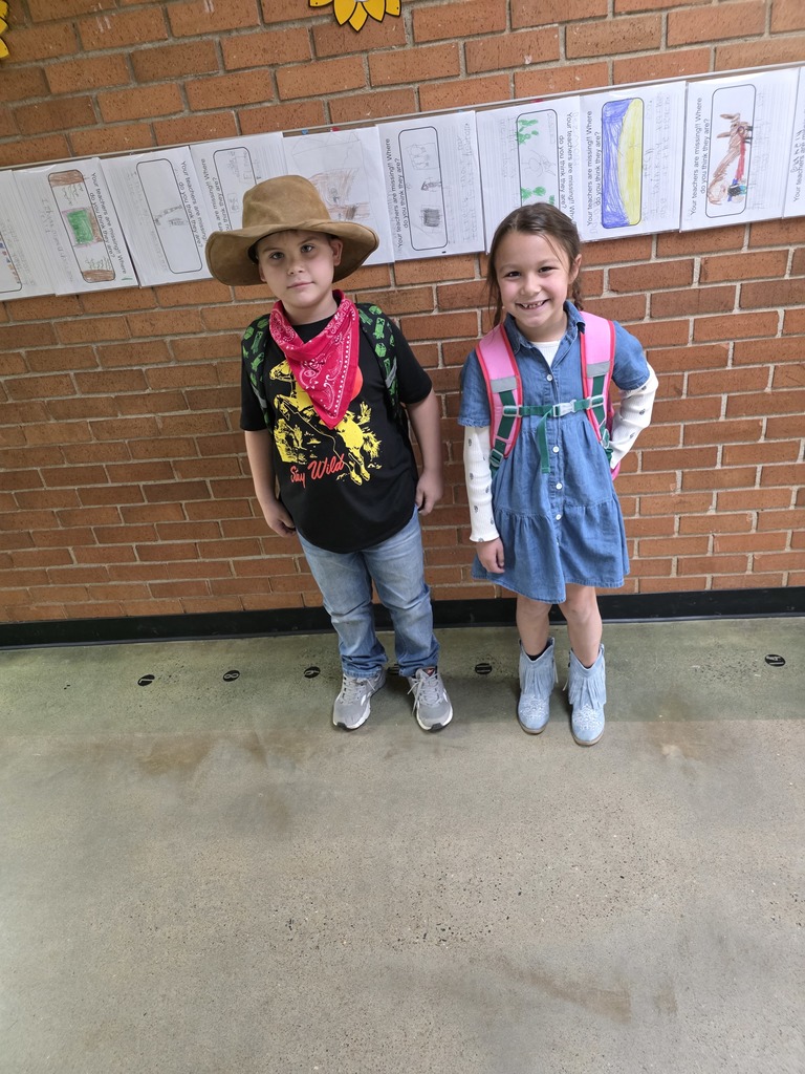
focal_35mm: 23
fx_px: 713
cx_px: 402
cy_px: 537
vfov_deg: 73.9
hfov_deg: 58.9
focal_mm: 6.3
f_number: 1.7
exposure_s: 1/120
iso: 1250
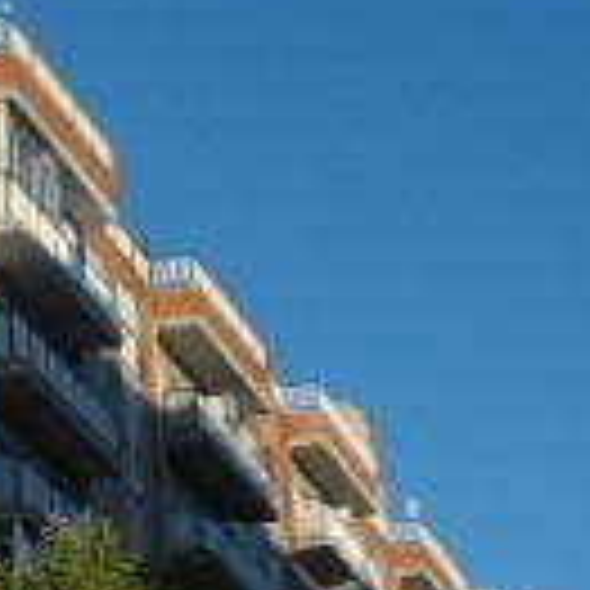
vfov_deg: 10.8
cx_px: -428
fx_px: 3085
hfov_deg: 10.4
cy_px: 658
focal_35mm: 160
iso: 80
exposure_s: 1/800
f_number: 3.2
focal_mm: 6.7
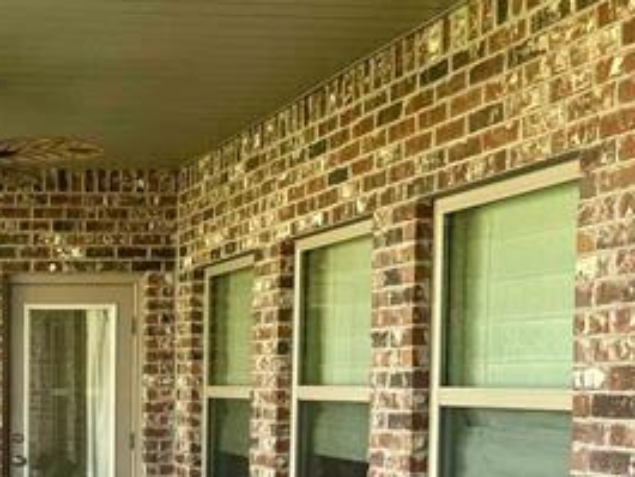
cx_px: -69
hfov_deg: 29.8
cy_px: 441
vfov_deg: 24.4
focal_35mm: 58
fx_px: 1064
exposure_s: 1/121
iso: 100
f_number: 1.78
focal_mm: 6.86
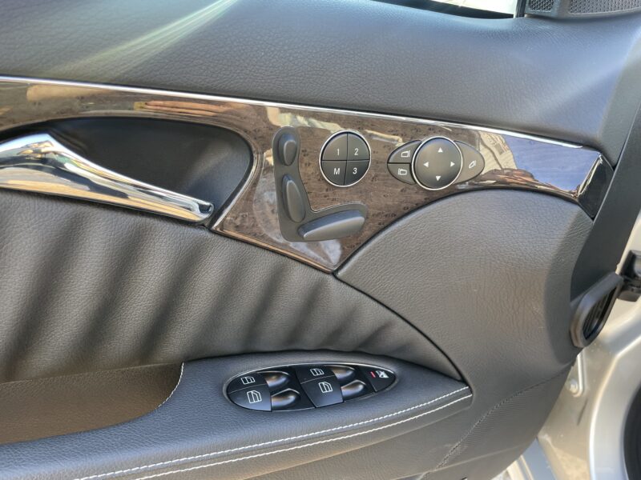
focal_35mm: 26
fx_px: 481
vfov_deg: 53.1
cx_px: 320
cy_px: 240
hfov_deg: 67.3
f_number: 1.6
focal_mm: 4.2
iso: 125
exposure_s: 1/121
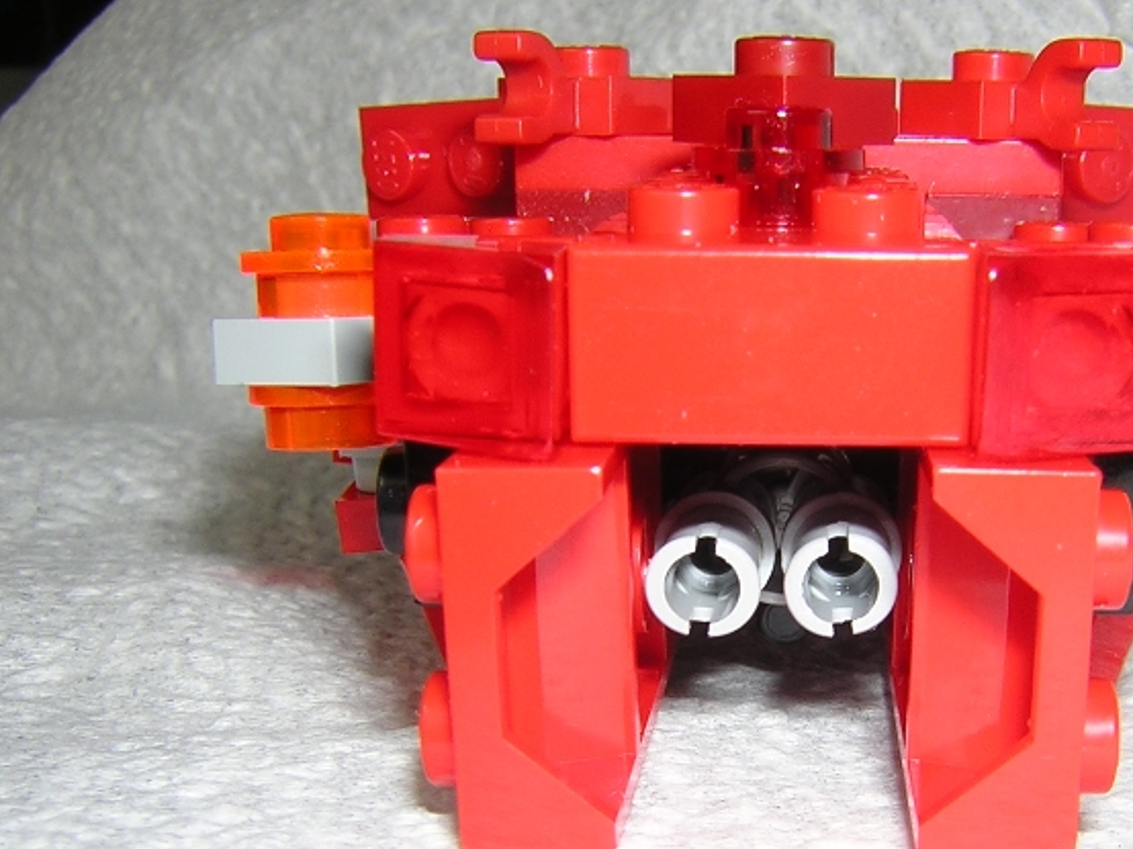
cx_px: 783
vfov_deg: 27.8
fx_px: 1701
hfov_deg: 36.3
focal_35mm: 52
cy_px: 595
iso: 100
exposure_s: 1/60.1
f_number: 5.2
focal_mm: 4.7
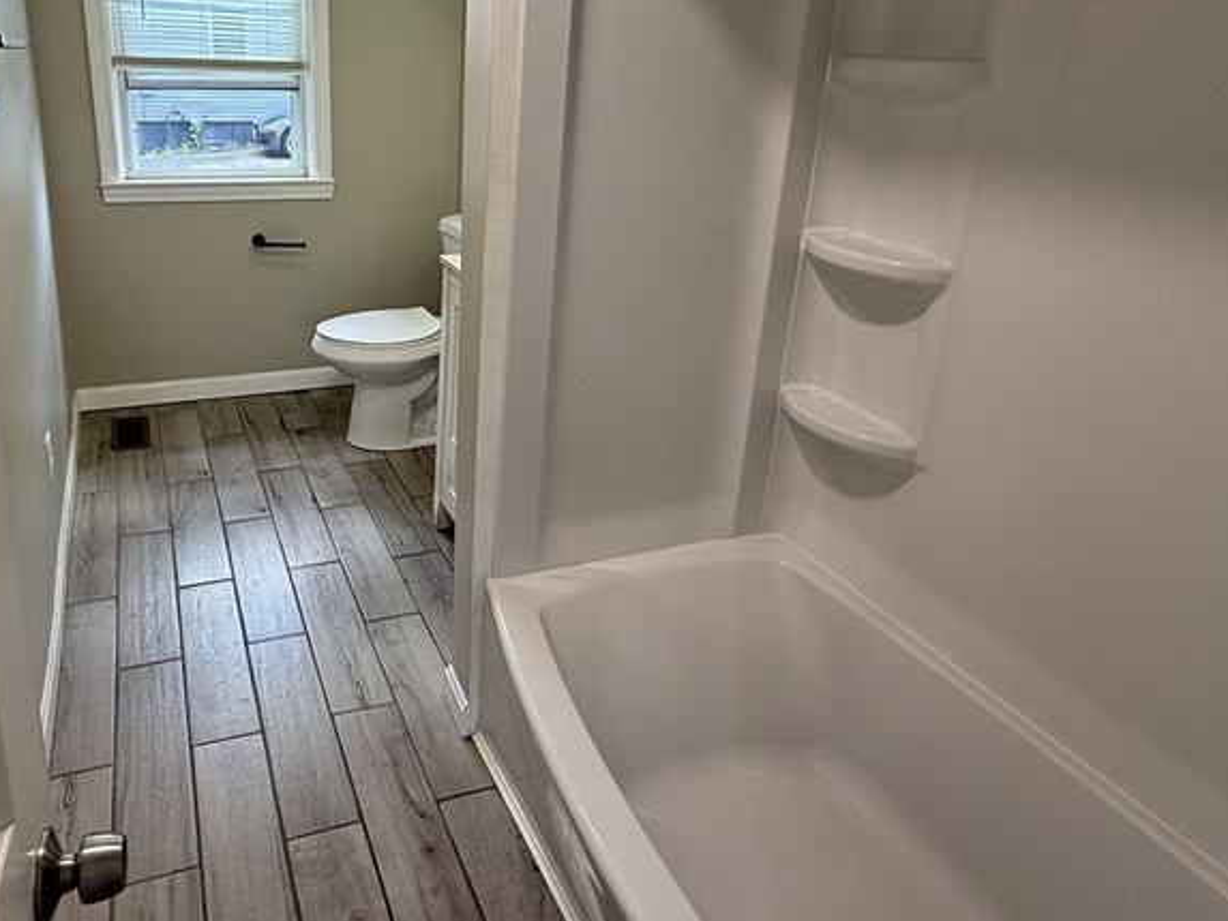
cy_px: 321
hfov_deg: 68.2
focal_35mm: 25
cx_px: 454
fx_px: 887
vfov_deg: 54.0
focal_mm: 2.22
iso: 125
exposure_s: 1/120
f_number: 2.2
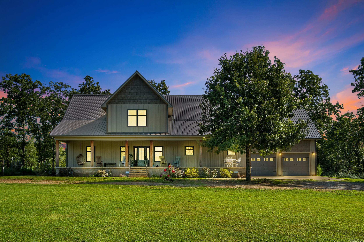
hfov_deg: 63.7
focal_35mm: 29
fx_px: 293
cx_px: 182
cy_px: 121
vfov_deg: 45.0
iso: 400
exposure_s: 1/320
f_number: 9
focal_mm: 19.1
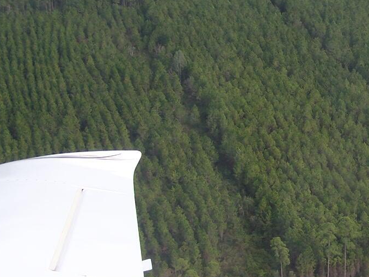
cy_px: 87
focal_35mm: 87
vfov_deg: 16.9
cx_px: 362
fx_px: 927
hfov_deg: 21.8
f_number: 2.8
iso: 80
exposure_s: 1/500
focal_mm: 6.3
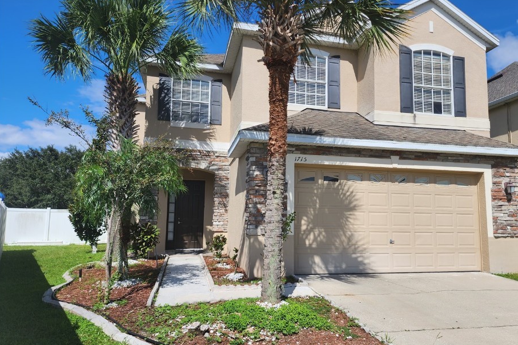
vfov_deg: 47.9
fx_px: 389
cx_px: 290
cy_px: 174
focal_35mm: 27
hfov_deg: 67.1
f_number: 1.8
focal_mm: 6.4
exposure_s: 1/1525
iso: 12
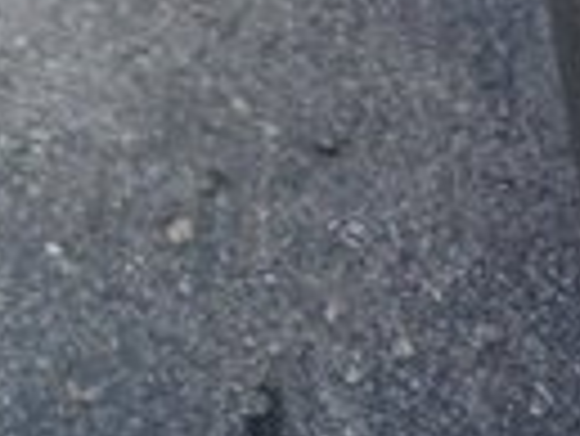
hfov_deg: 9.7
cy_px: -980
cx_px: -751
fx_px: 3069
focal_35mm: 183
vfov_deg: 7.1
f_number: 1.7
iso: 12
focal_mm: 6.3
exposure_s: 1/141
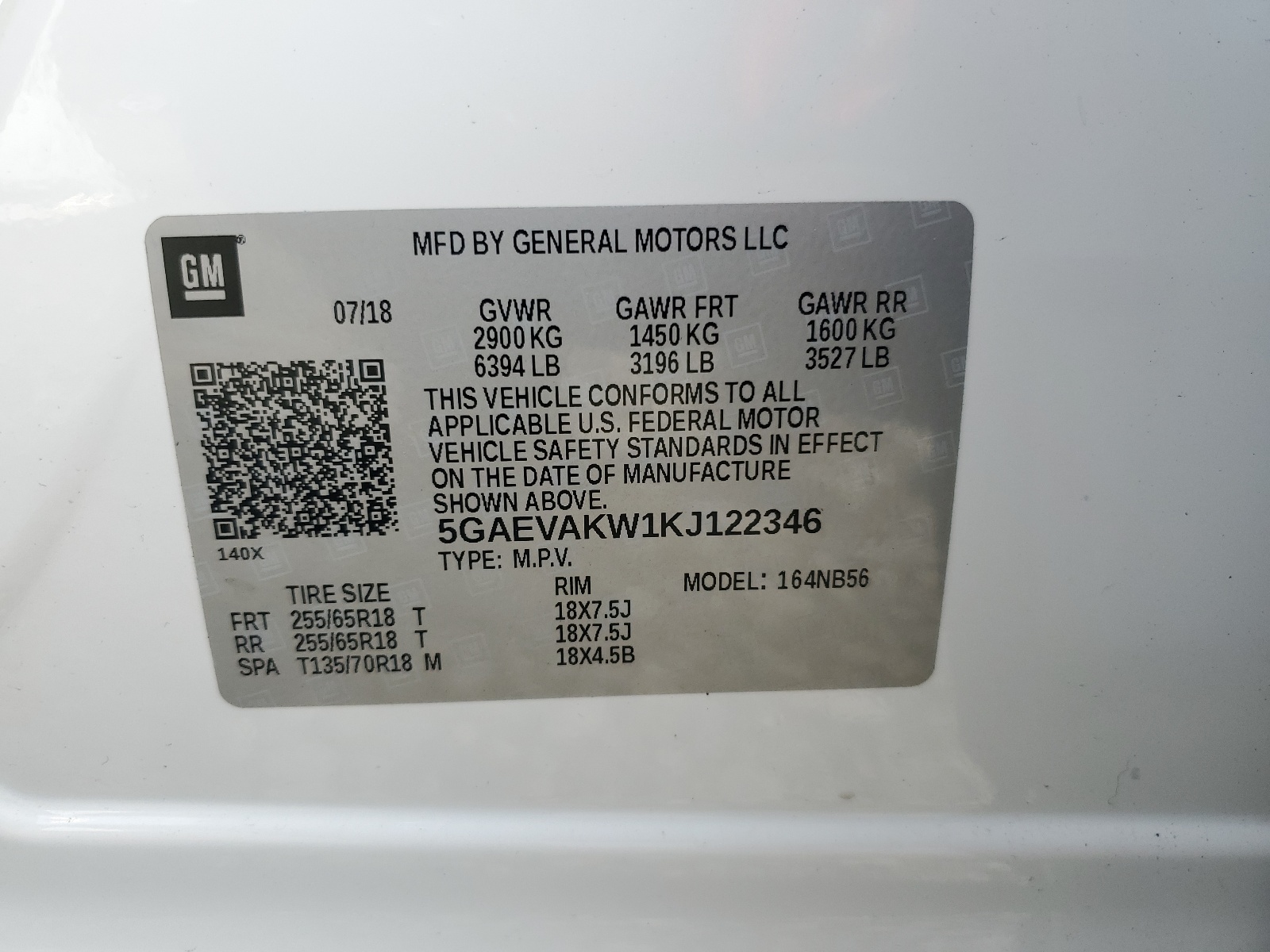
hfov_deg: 67.3
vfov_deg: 53.1
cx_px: 635
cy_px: 476
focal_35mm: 26
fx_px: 954
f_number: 1.5
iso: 50
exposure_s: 1/357
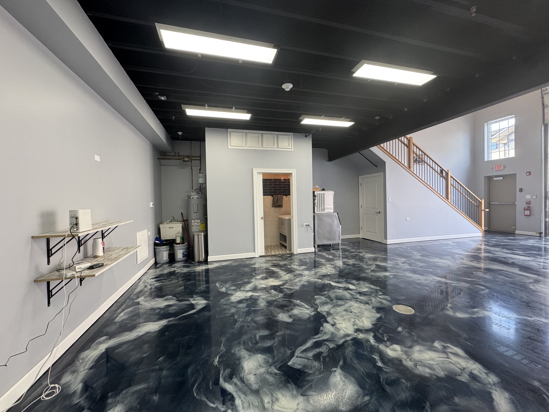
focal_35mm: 14
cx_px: 274
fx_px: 222
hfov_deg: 102.1
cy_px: 206
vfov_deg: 85.7
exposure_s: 1/120
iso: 160
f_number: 2.2
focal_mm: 2.22
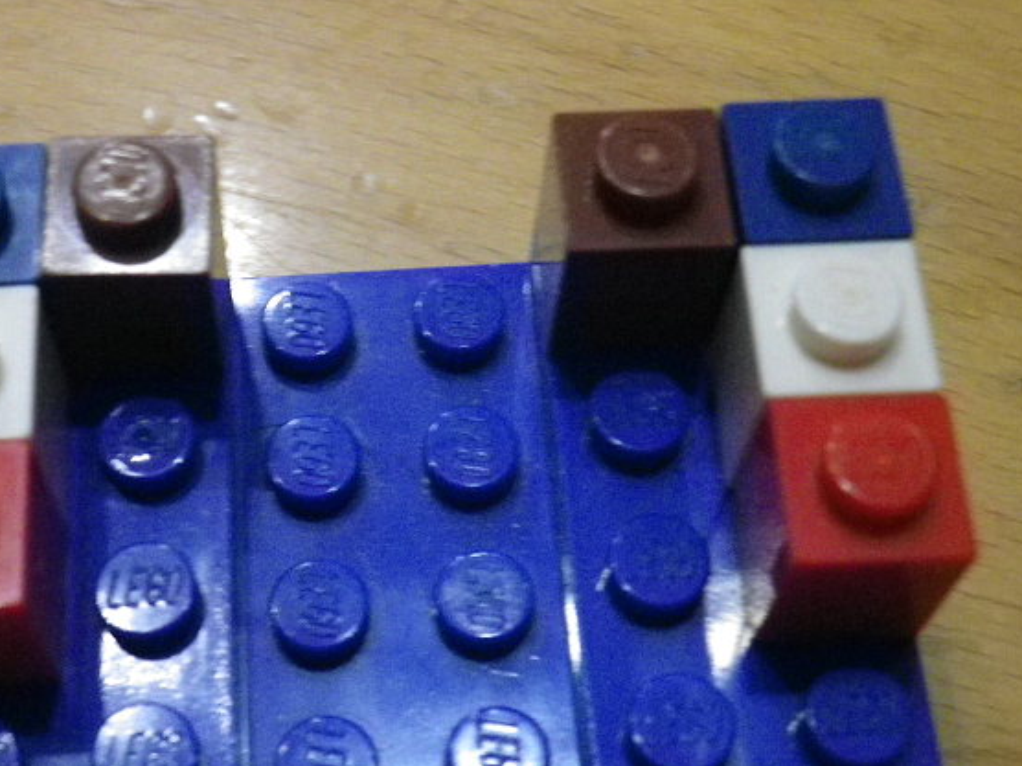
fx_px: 1742
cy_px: 490
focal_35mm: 59
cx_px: 369
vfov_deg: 24.7
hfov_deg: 32.5
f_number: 3.9
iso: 800
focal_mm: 7.3
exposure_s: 1/15
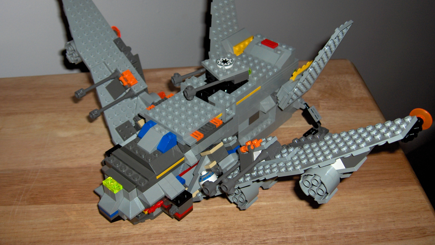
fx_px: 496
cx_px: 218
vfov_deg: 27.7
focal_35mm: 43
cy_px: 97
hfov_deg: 47.4
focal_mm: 8
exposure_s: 1/60
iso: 100
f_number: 2.8
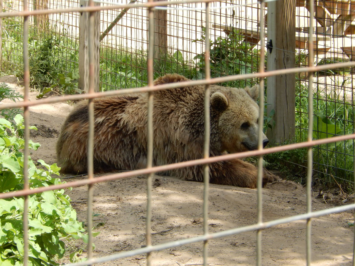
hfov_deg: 11.7
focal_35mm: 169
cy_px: 133
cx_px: 178
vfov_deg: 8.8
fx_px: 1733
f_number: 5.7
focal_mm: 30.3
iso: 125
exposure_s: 1/160
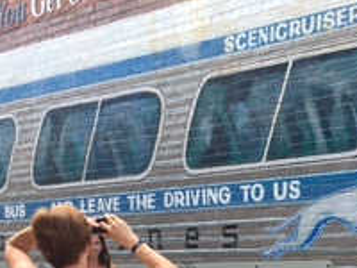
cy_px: 384
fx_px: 959
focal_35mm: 93
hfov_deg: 20.9
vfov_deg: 14.9
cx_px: 270
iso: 25
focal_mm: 4.15
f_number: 2.2
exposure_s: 1/242
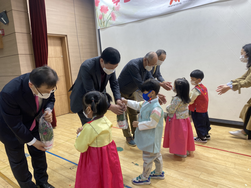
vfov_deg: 53.1
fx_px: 189
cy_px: 94
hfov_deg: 67.3
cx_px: 126
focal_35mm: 26
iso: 64
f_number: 1.8
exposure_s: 1/60
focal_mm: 4.25
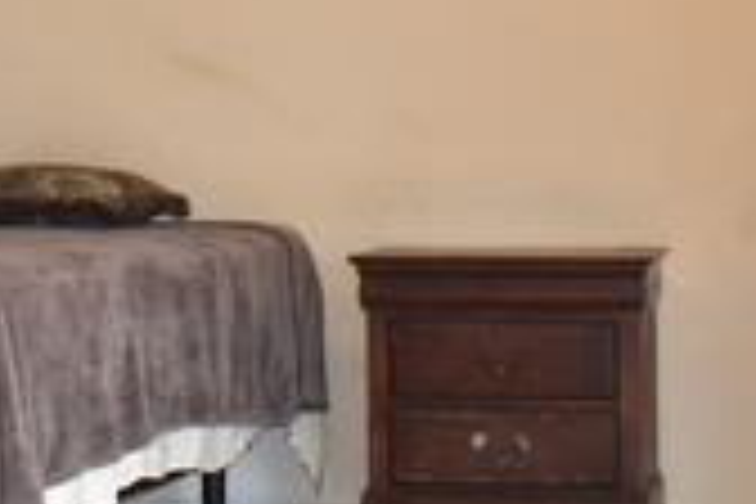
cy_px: -11
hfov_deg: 17.9
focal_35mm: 114
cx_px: 252
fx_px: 2394
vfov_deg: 11.9
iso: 1000
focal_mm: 20
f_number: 6.3
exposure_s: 1/200
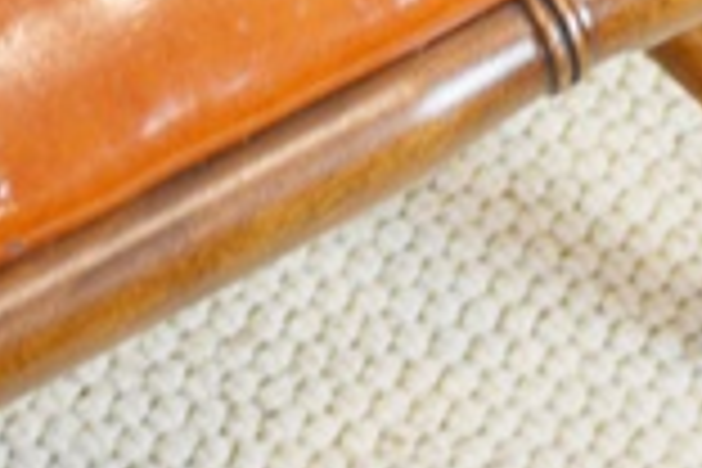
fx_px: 3607
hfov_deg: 11.1
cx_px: 220
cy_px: -396
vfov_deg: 7.2
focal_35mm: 185
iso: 800
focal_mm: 32
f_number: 4.8
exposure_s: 1/60
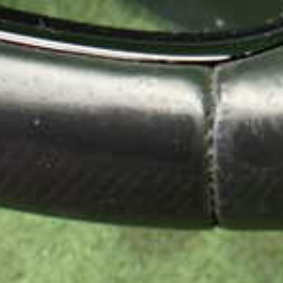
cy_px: -13
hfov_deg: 14.4
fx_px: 990
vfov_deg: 15.9
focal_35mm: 107
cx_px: 500
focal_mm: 5.4
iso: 800
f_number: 2.3
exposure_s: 1/50
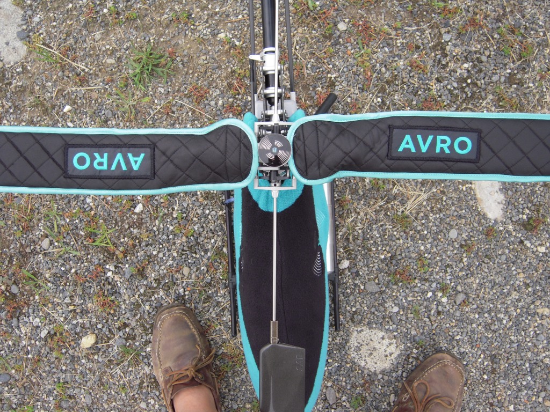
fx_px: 651
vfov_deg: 35.1
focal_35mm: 41
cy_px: 206
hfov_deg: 45.8
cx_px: 275
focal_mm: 7.3
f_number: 3.2
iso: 100
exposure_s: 1/400
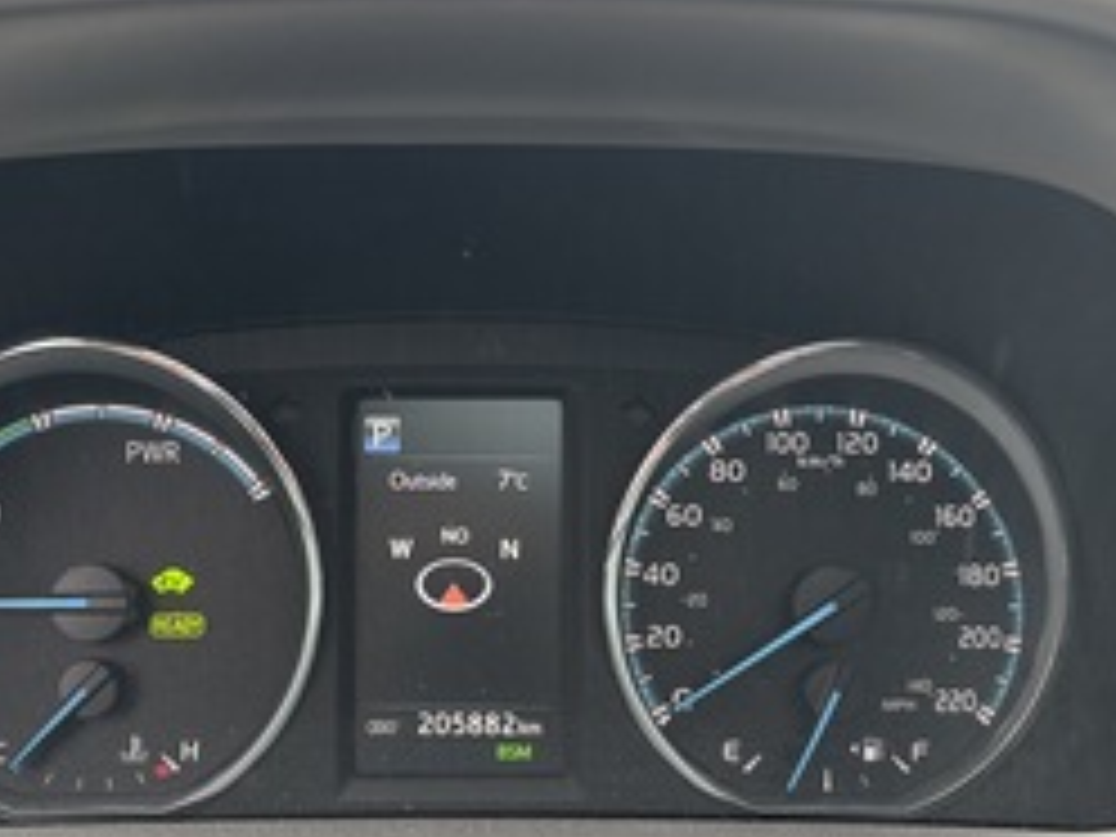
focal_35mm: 44
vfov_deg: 32.8
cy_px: 497
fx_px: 1419
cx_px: 436
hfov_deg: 42.7
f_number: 1.6
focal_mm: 5.96
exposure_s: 1/61
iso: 125
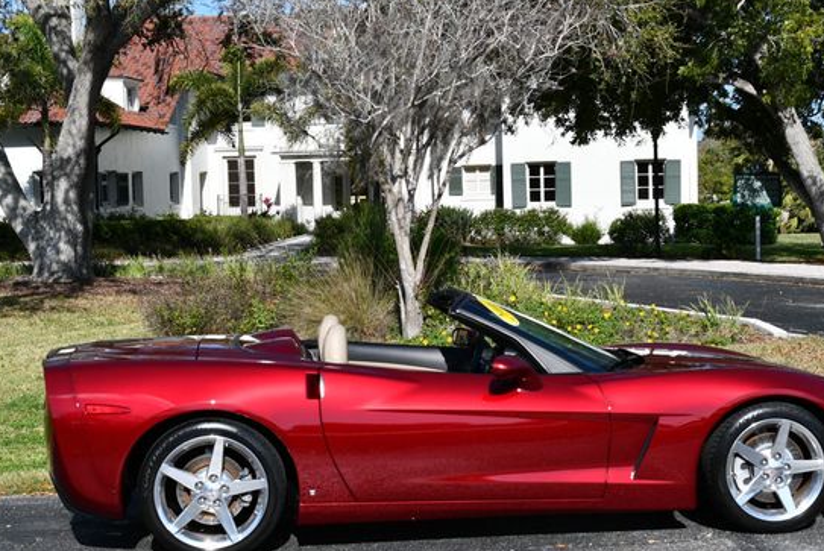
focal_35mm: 66
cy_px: 285
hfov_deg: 30.4
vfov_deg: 20.6
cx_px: 470
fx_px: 1512
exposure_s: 1/320
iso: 100
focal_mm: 28
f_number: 9
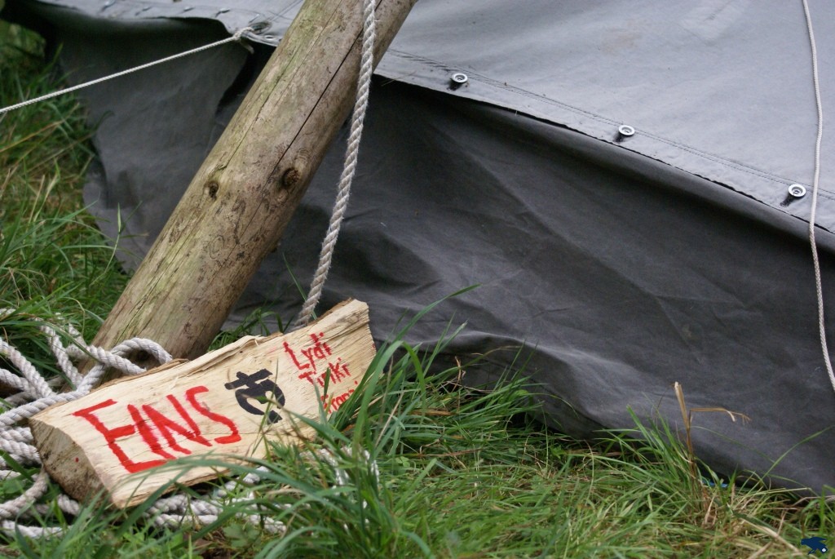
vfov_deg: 18.2
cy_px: 280
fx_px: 1741
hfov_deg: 27.0
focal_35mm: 75
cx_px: 418
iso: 400
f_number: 5.6
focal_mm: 50
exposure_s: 1/1250
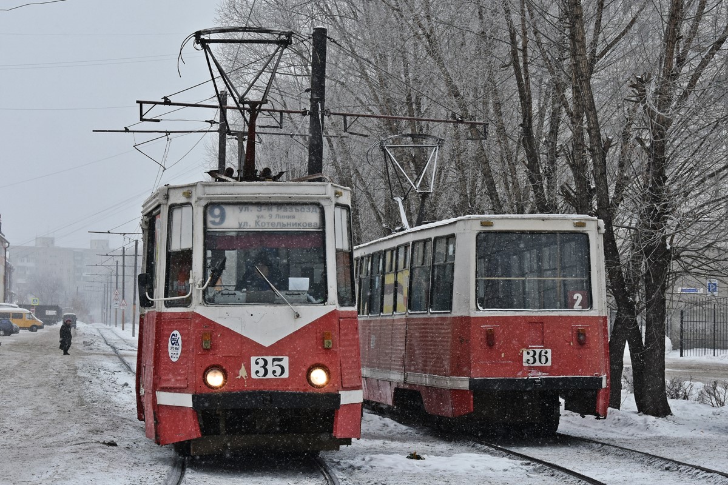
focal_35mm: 75
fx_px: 1517
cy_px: 242
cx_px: 364
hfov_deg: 27.0
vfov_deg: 18.2
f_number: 8
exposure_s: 1/500
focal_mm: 50
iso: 280
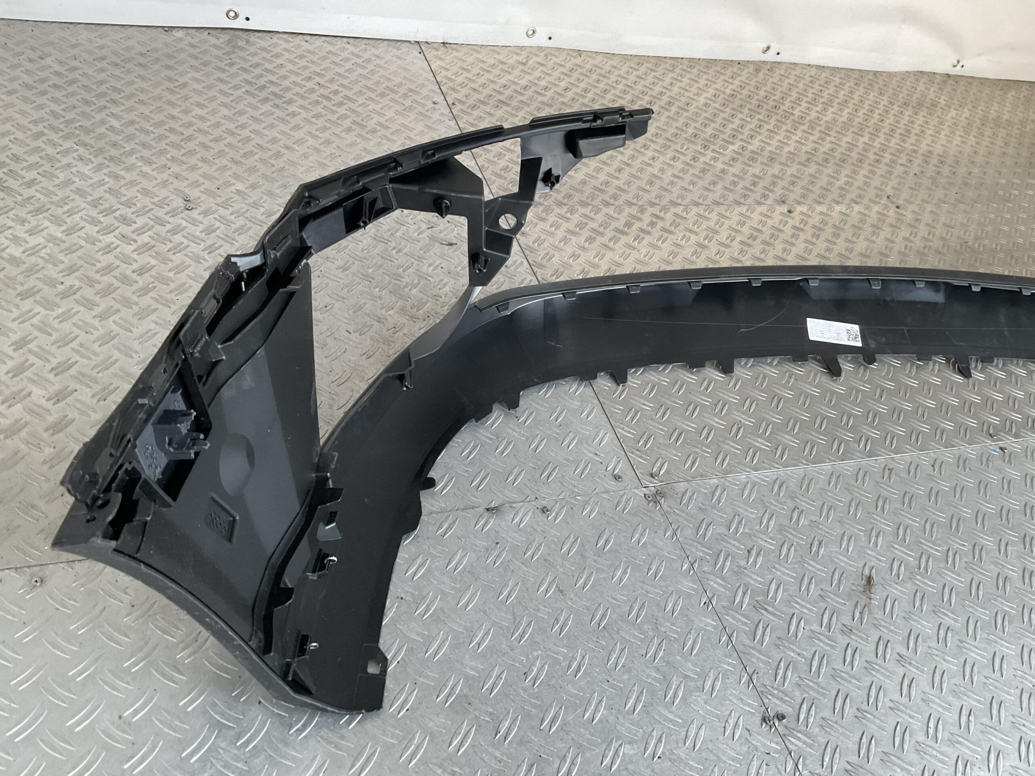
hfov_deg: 61.7
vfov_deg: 48.2
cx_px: 518
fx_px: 867
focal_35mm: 29
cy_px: 388
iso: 100
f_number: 1.8
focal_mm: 3
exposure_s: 1/60
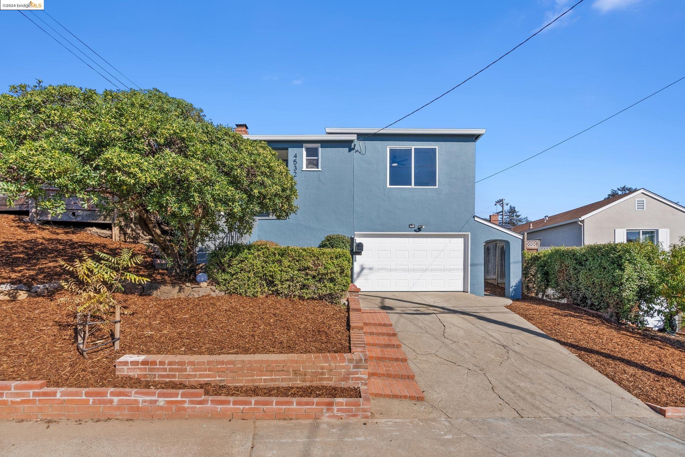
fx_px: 305
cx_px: 342
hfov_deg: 96.7
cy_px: 228
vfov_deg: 73.8
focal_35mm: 16
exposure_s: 1/125
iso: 100
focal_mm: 16
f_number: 8
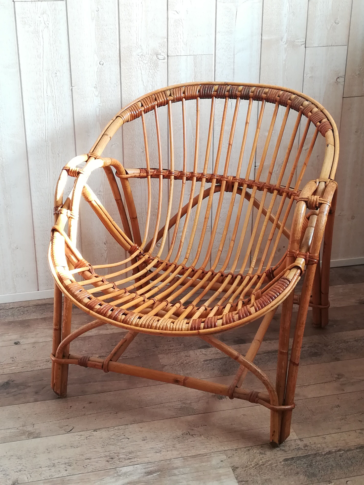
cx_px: 182
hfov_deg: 30.9
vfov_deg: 40.4
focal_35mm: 47
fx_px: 659
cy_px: 242
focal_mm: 3.83
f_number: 2.2
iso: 100
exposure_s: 1/33.3
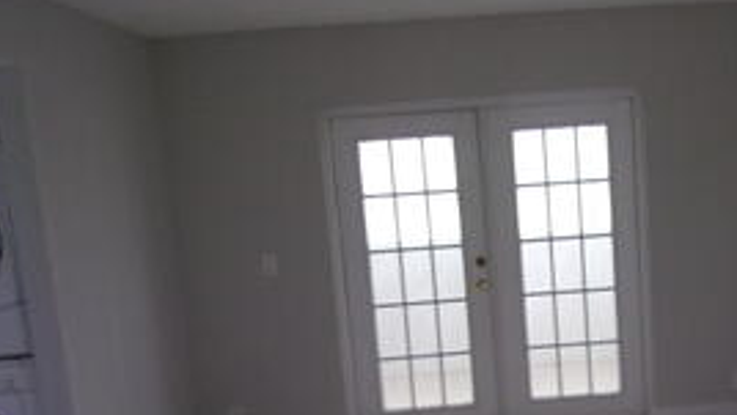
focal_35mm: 39
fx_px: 762
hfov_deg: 50.2
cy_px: 289
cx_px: 520
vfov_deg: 30.2
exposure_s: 1/22
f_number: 3.3
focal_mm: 4.3
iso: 200
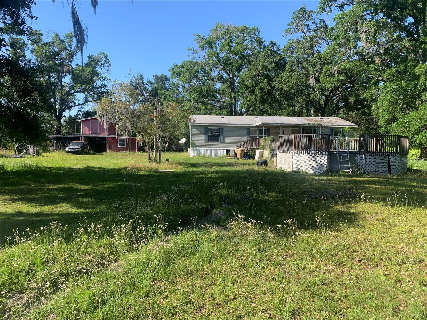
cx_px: 214
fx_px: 321
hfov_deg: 67.3
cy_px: 160
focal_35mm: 26
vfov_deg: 53.1
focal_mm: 4.25
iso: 25
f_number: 1.8
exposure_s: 1/894
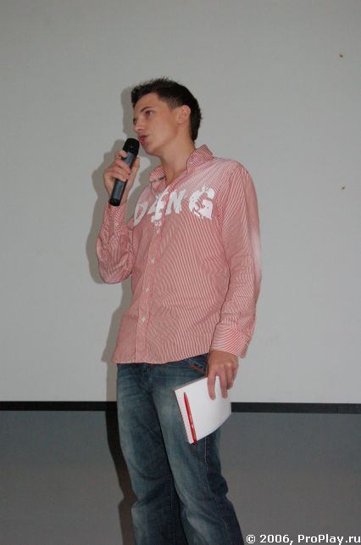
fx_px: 1041
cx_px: 180
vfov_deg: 29.3
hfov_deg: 19.7
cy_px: 272
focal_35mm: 69
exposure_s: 1/60
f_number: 5.3
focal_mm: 46
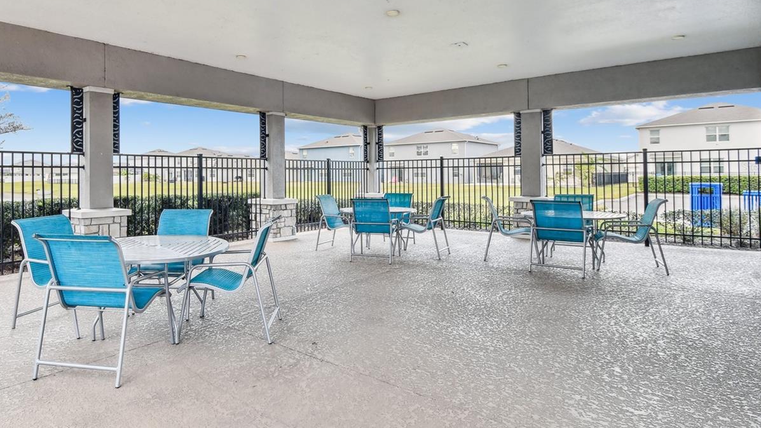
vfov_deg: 53.1
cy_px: 167
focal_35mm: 21
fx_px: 424
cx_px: 290
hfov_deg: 82.4
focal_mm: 10
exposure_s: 1/25
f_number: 7.1
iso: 100
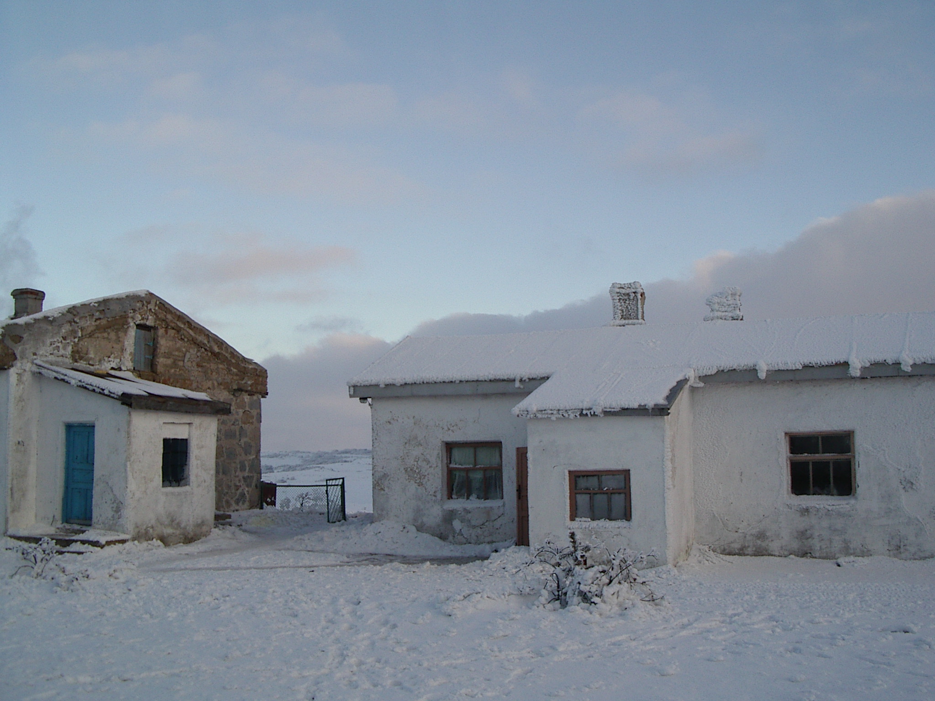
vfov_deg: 37.7
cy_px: 350
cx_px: 468
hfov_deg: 49.0
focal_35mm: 38
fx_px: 1026
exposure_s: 1/200
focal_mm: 5.8
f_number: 4.8
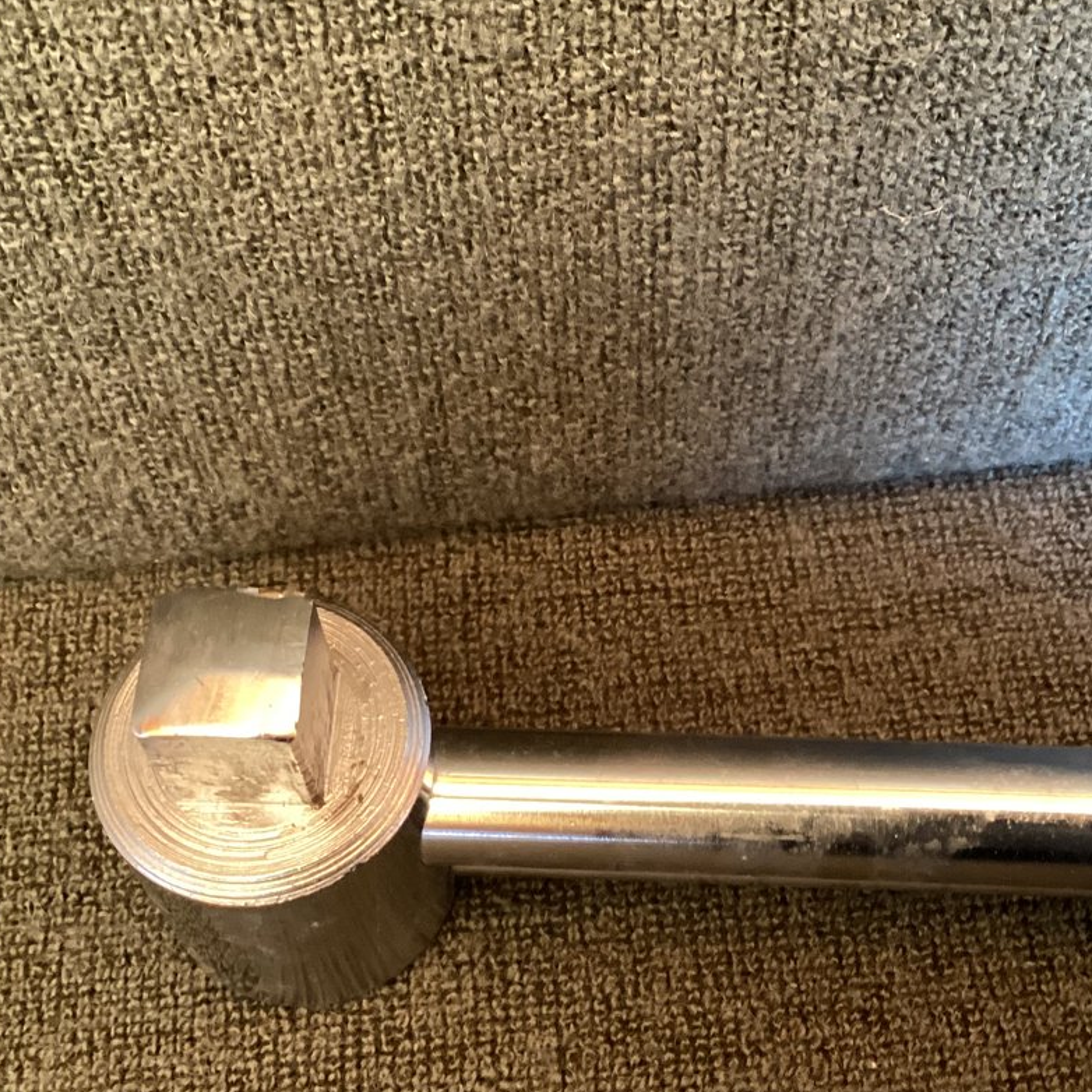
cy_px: 552
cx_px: 615
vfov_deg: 32.2
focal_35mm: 53
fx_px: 1892
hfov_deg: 32.2
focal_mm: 3.3
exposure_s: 1/30
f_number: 2.4
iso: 400
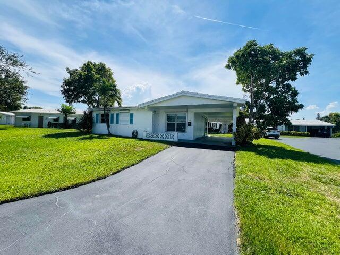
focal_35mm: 13
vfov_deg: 89.9
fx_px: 128
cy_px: 128
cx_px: 170
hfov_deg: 106.2
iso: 32
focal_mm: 1.57
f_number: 1.8
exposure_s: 1/1908
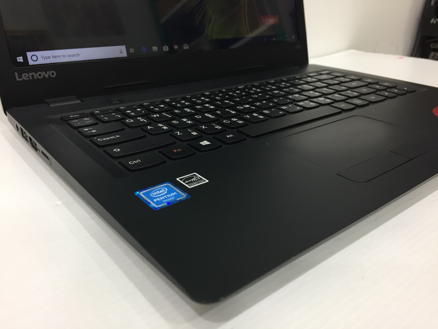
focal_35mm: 29
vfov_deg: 48.2
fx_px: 367
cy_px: 164
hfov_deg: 61.7
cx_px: 219
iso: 125
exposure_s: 1/33
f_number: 2.2
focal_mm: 4.15
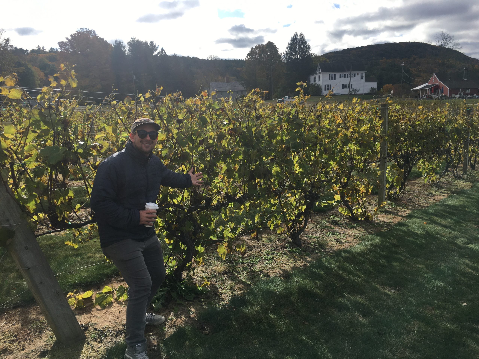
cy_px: 180
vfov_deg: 48.2
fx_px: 401
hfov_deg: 61.7
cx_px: 240
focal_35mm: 29
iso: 25
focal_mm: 4.15
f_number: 2.2
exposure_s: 1/1399
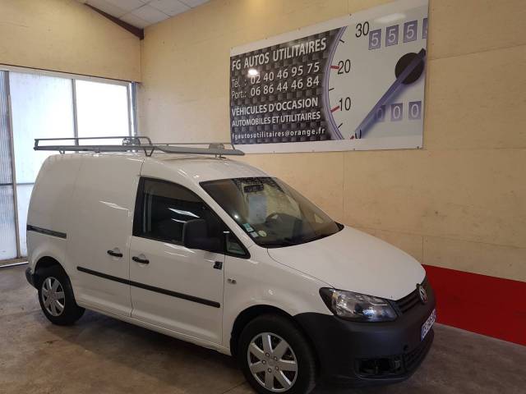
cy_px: 197
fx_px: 395
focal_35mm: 26
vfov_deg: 53.1
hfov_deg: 67.3
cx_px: 263
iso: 80
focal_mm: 4.2
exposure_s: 1/100
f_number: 1.7
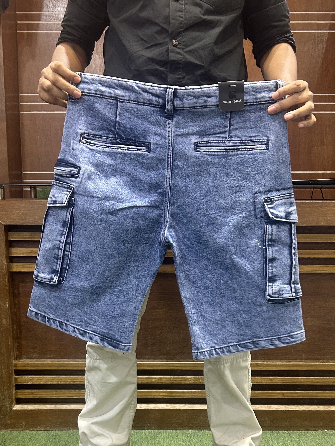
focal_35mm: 26
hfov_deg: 53.1
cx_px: 168
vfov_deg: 67.3
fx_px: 335
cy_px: 223
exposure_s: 1/50
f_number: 1.5
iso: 160
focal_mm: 5.7
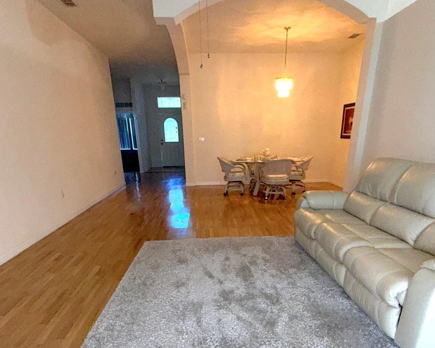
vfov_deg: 61.2
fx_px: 283
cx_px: 221
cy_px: 239
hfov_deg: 75.0
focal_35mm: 22
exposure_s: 1/60
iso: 250
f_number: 2.2
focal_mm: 2.22
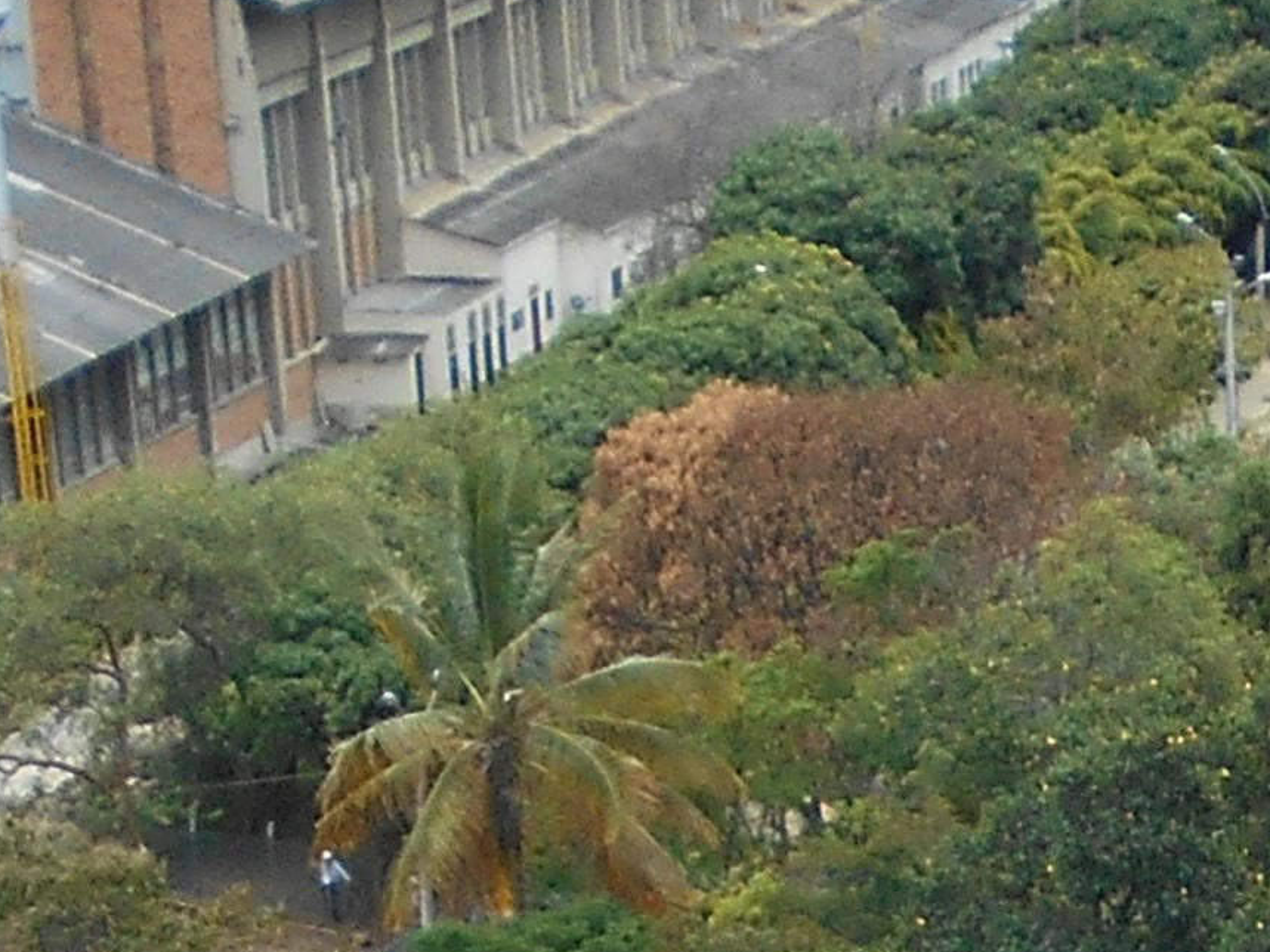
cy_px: 2849
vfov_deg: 8.1
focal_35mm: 156
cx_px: 1578
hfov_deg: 12.3
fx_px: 5723
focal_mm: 4.6
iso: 80
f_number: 3.2
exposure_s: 1/320
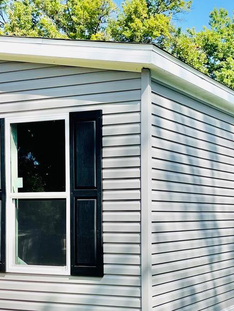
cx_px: 196
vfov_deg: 30.7
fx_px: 558
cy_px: 233
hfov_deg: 23.2
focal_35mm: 62
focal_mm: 5.1
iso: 32
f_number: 1.6
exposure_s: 1/2924
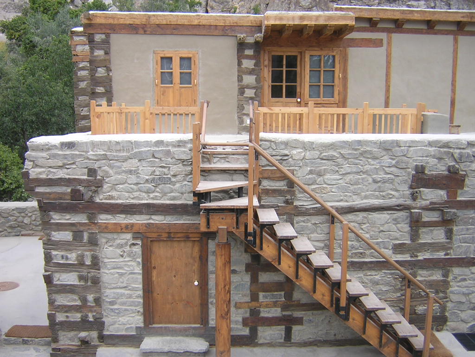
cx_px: 238
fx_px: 494
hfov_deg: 51.4
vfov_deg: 39.7
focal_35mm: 36
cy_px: 178
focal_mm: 4.7
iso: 100
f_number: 2.6
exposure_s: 1/488
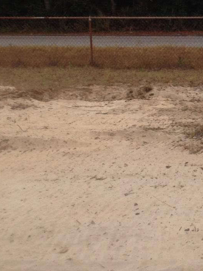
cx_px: 261
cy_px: 89
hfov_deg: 14.2
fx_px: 782
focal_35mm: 100
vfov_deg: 19.6
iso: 50
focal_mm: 4.28
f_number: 2.4
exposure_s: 1/120
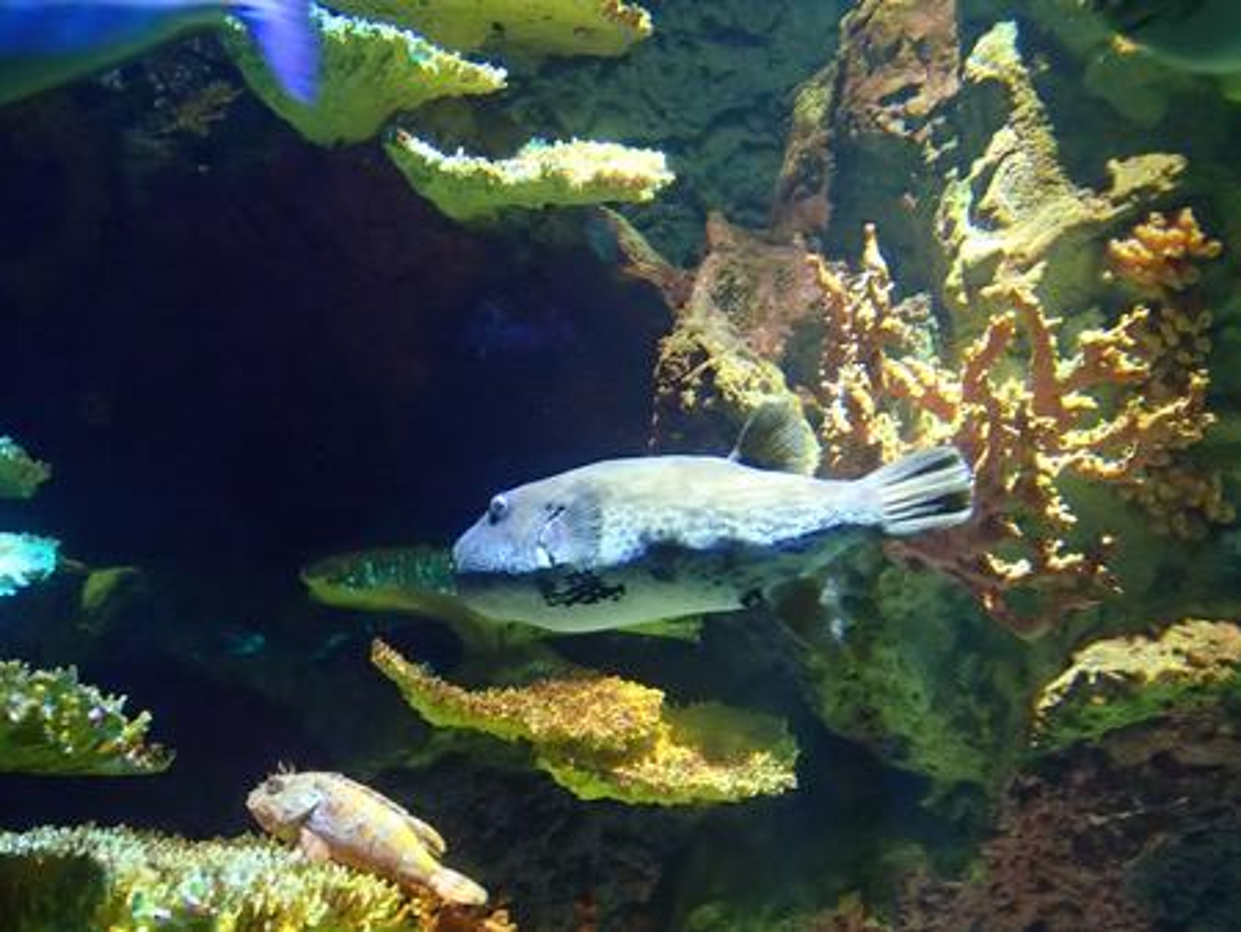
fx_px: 1148
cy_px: 466
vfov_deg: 44.2
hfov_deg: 56.8
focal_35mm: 32
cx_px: 620
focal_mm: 5.9
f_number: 2.4
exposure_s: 1/40
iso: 1600
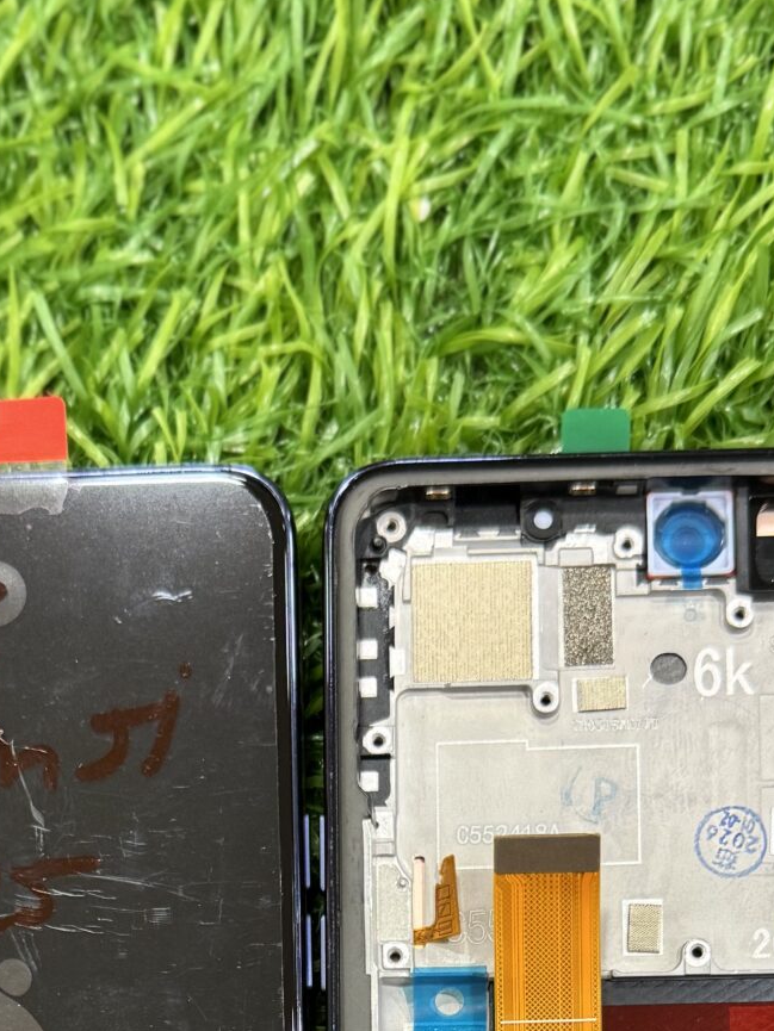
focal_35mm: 71
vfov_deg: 25.0
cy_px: 1197
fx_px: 2116
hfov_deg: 20.7
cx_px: 329
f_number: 1.78
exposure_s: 1/50
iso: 160
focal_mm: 6.76
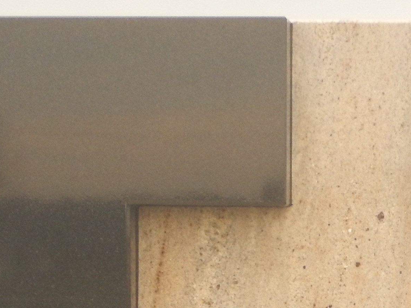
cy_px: 562
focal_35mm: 204
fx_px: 2422
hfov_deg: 9.6
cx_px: 406
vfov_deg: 7.1
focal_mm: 9.2
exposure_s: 1/100
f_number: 4.3
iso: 125
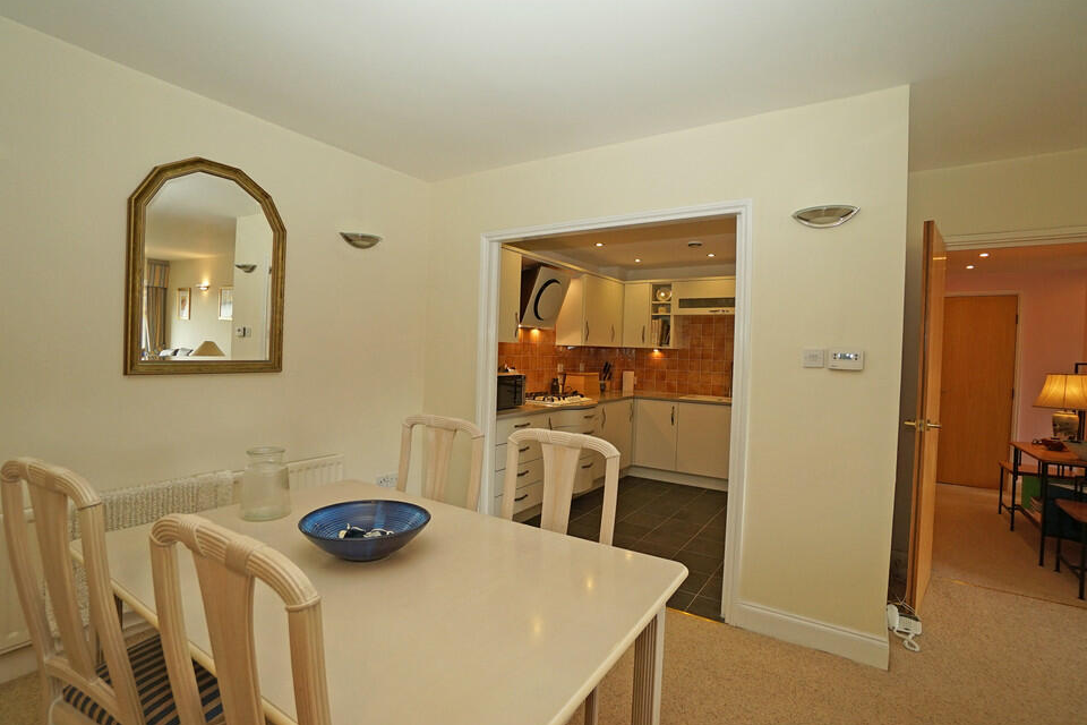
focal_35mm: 16
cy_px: 366
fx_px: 483
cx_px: 553
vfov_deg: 73.7
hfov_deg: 96.7
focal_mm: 10
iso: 400
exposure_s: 1/160
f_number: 4
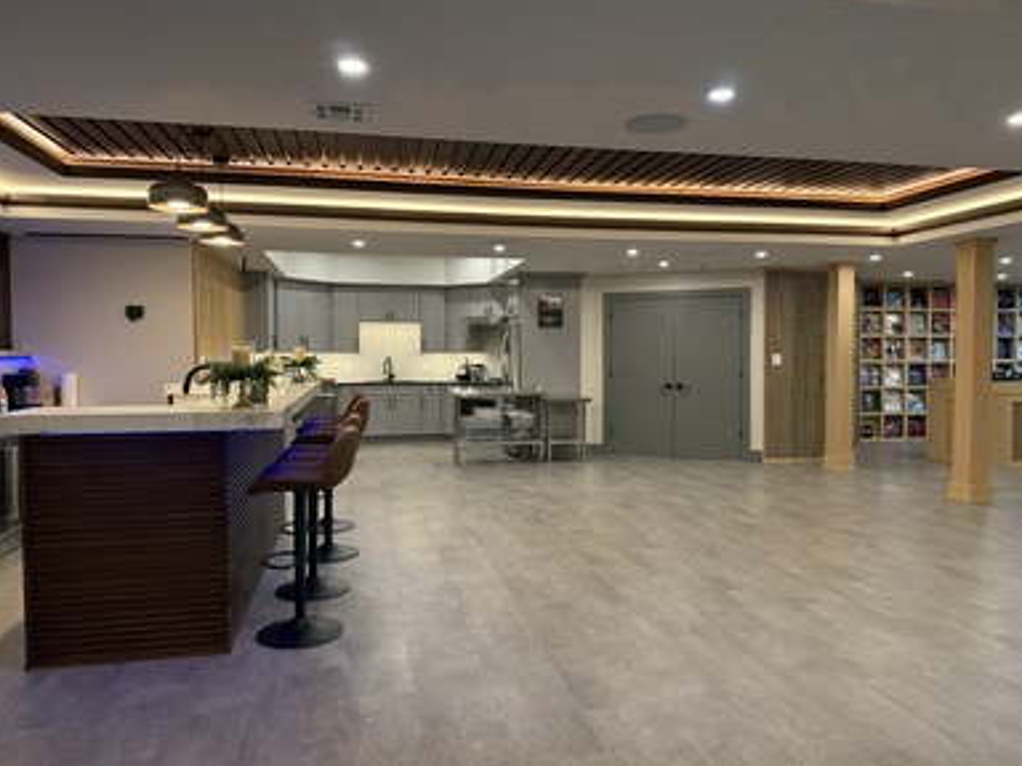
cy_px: 372
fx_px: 738
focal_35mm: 25
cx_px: 530
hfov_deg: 69.4
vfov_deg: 54.9
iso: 250
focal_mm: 6.76
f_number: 1.78
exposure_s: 1/120
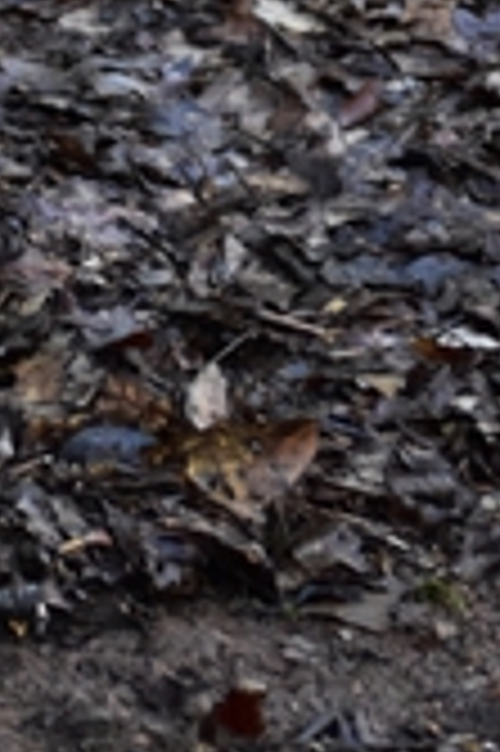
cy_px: -1157
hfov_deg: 2.1
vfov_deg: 3.2
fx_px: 13464
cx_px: 1068
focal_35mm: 645
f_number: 5
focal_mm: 70
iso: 1600
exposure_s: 1/125
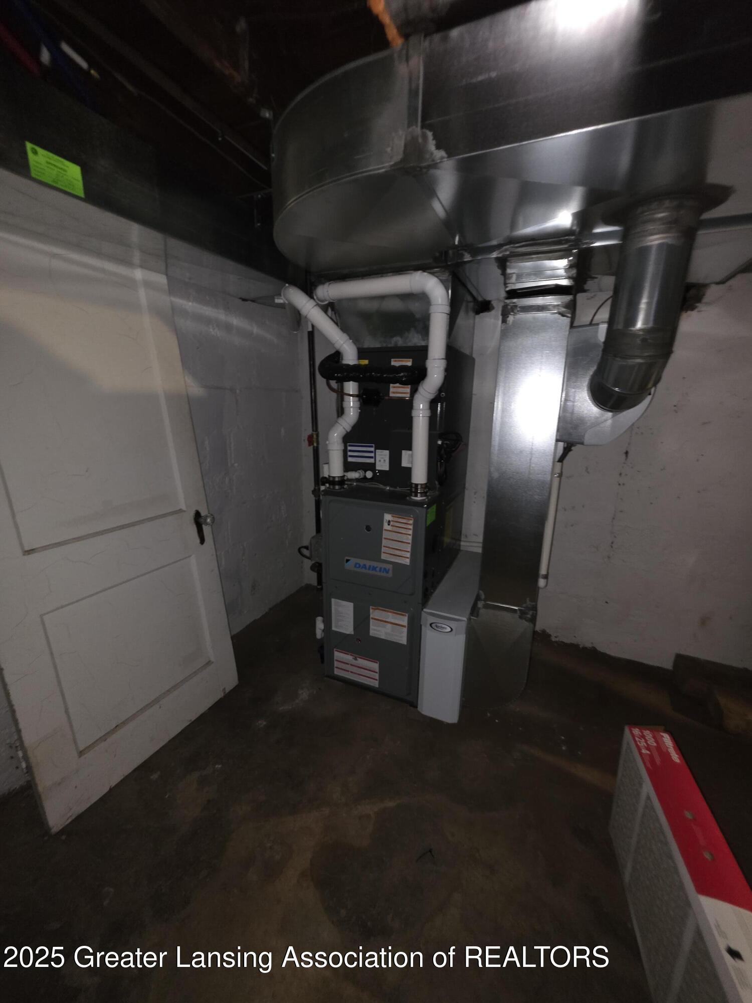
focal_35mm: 13
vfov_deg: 106.2
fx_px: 377
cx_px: 376
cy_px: 502
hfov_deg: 89.9
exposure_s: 1/9.99
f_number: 1.9
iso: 160
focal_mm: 2.2
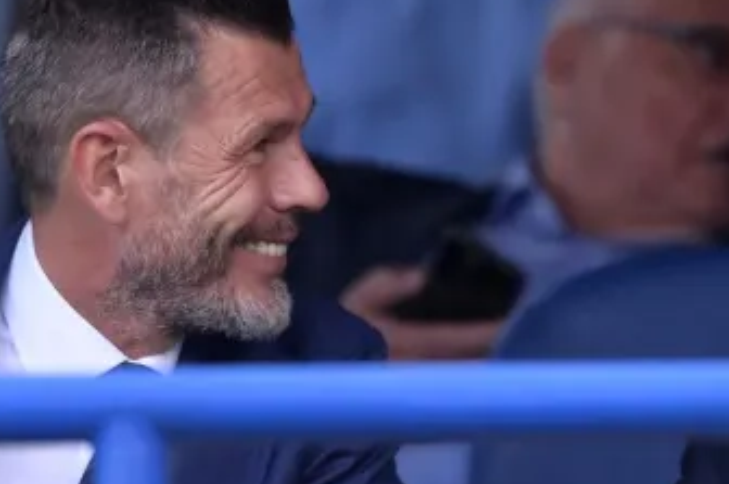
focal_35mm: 906
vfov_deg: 1.5
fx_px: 18320
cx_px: 634
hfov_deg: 2.3
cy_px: 145
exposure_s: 1/1600
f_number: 4
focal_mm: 400
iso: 5000
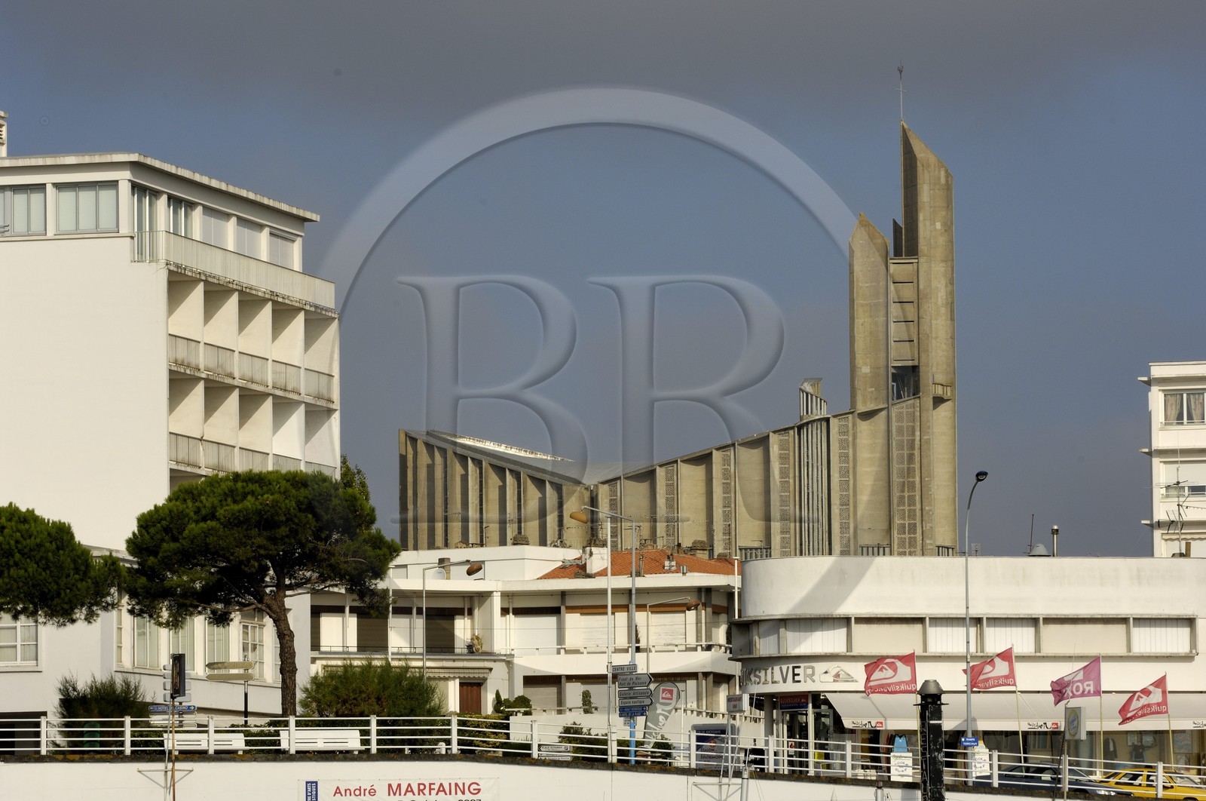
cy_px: 400
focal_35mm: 180
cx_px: 603
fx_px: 6021
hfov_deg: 11.4
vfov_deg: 7.6
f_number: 13
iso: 100
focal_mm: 120
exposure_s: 1/160
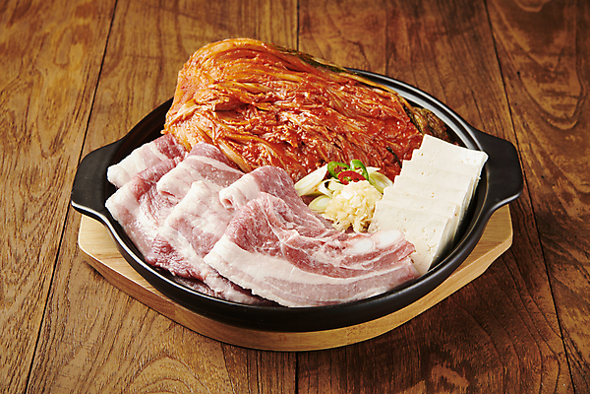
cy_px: 197
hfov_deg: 28.8
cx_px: 295
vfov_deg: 19.5
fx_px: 1147
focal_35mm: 70
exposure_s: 1/125
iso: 31
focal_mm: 70
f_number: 11
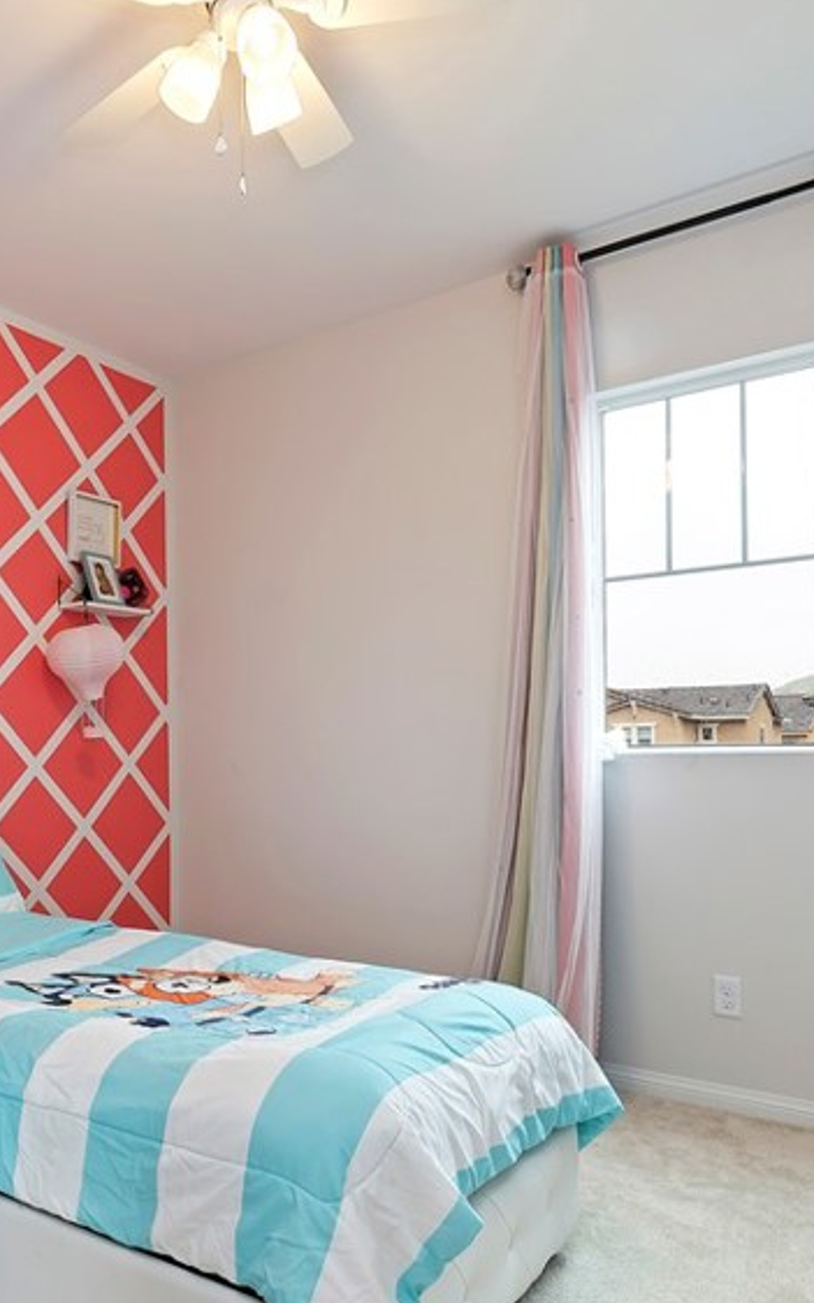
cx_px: 153
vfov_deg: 70.1
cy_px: 736
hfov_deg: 45.0
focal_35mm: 26
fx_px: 923
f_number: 10
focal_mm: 14
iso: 500
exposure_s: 1/8
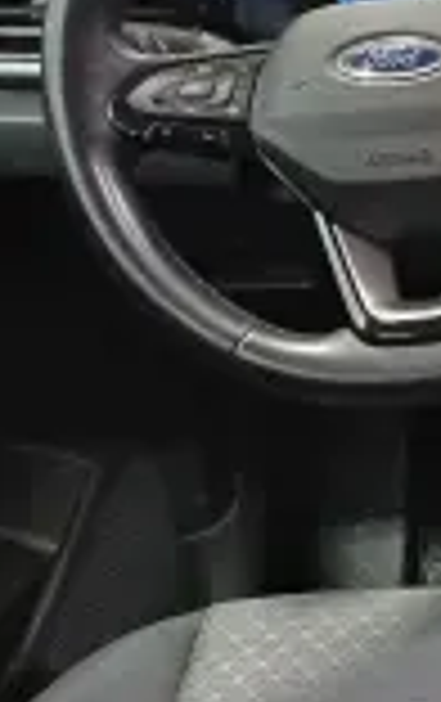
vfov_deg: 33.3
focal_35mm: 61
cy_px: 288
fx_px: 1169
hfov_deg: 17.3
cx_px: 806
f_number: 1.8
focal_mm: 4.65
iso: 250
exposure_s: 1/50
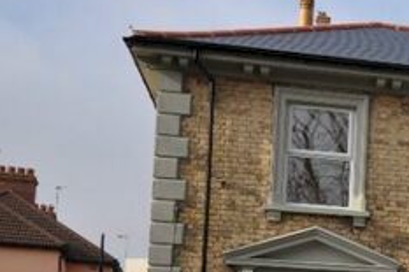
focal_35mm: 90
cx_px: 556
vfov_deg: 14.8
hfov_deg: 20.4
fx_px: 1022
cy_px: 300
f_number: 9
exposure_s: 1/320
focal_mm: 20
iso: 400
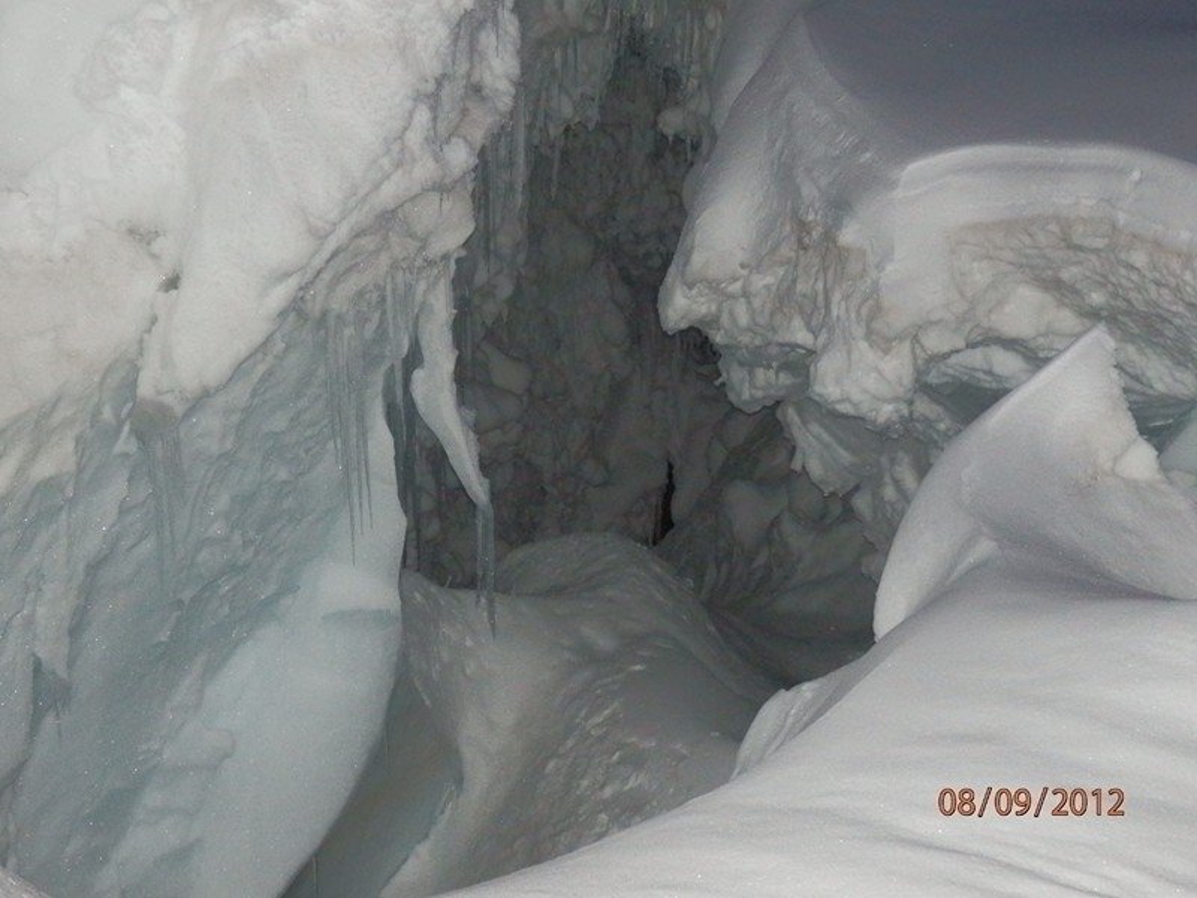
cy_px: 449
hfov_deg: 32.2
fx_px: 2075
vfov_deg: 24.4
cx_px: 598
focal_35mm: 60
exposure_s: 1/100
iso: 1250
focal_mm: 10.8
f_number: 4.2
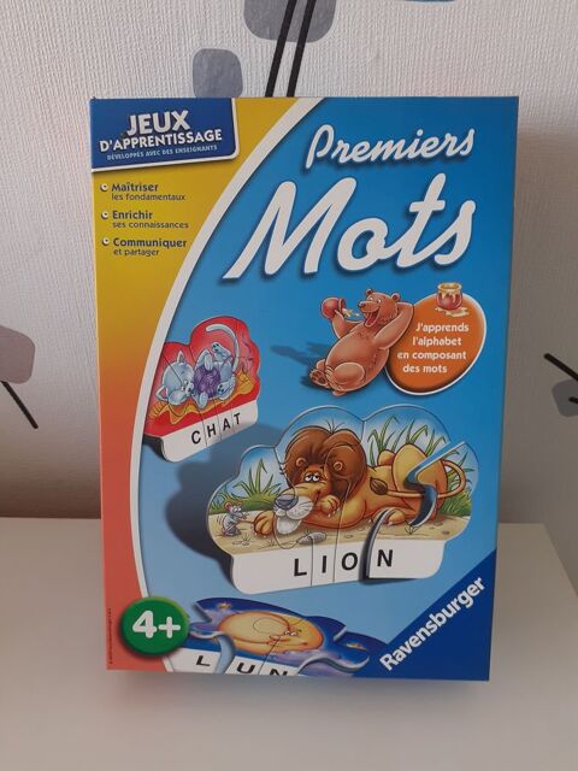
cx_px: 289
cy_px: 386
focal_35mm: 27
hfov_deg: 51.4
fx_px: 601
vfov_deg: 65.3
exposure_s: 1/50
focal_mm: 3.6
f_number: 1.9
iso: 50
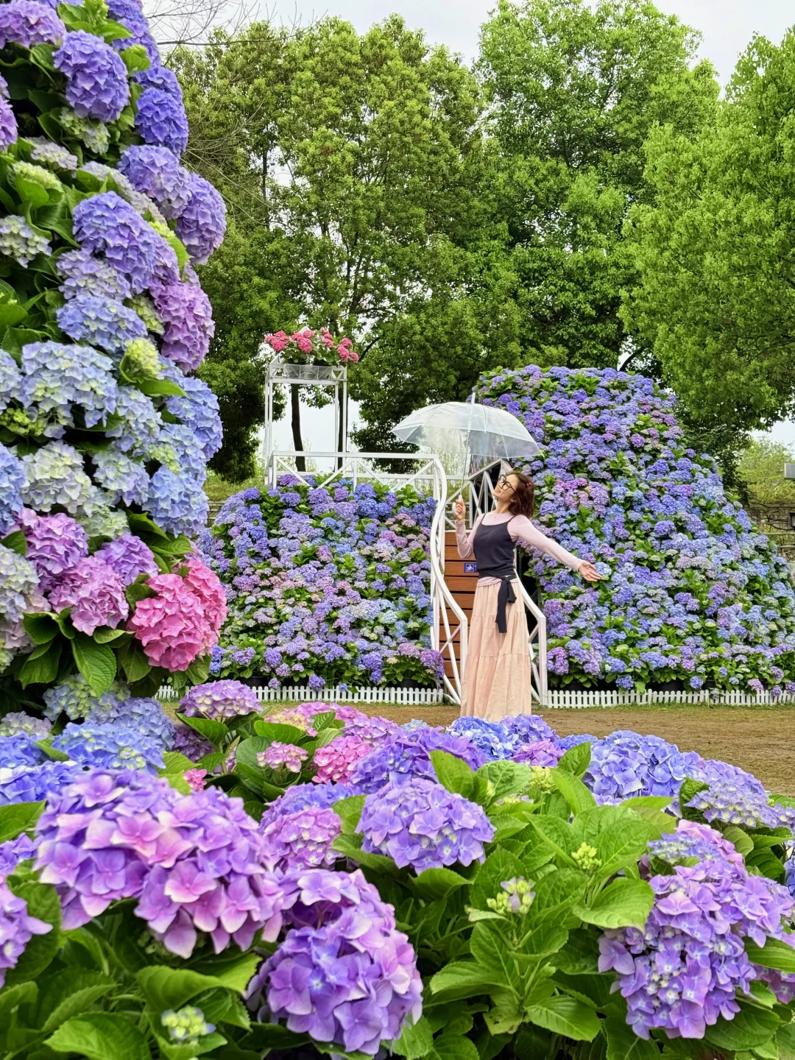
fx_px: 1470
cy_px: 530
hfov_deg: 30.3
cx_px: 398
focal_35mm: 48
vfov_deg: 39.7
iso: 80
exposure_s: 1/611
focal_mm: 6.76
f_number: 1.78
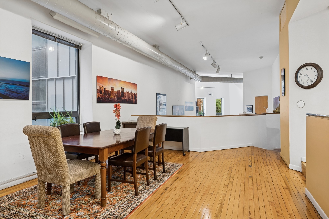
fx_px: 192
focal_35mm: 21
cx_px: 164
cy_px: 110
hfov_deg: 81.2
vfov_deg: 59.5
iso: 320
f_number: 8
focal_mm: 21
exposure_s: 1/4
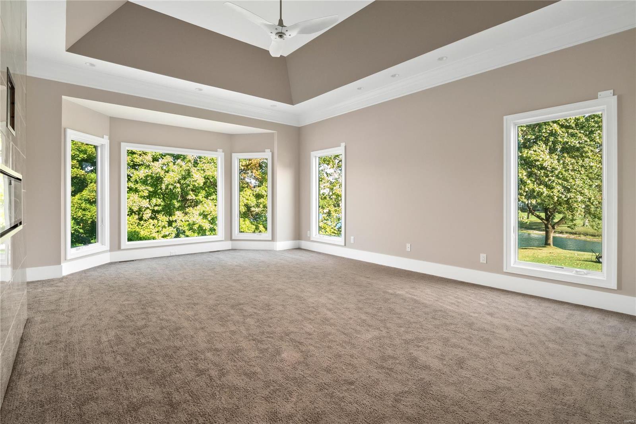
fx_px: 283
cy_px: 212
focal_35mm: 16
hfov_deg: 96.7
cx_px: 318
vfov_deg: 73.7
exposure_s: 1/3
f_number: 8
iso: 400
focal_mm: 8
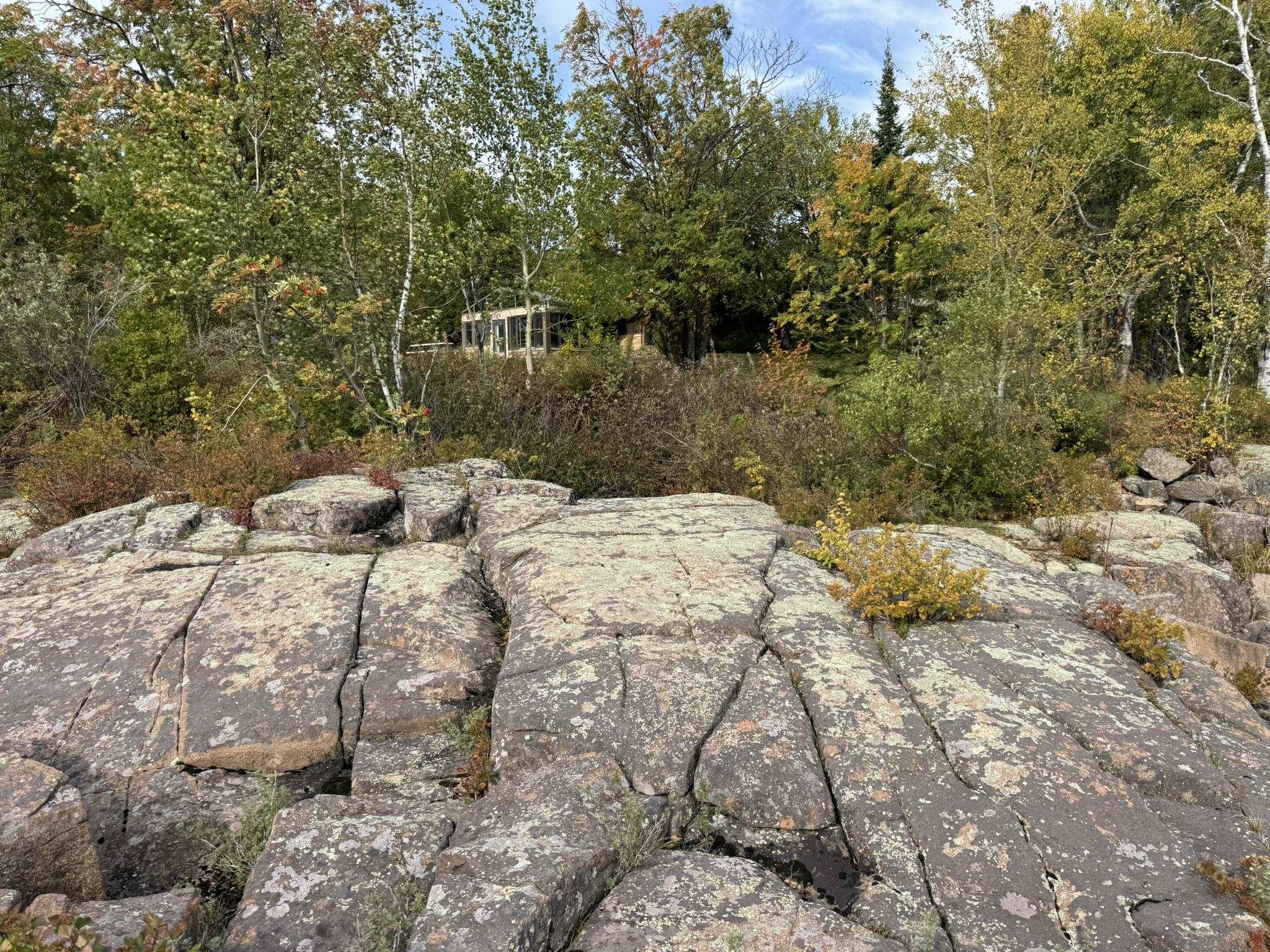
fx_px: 881
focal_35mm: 24
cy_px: 476
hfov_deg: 71.6
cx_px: 635
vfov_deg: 56.8
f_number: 1.78
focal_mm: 6.76
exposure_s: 1/1869
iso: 80
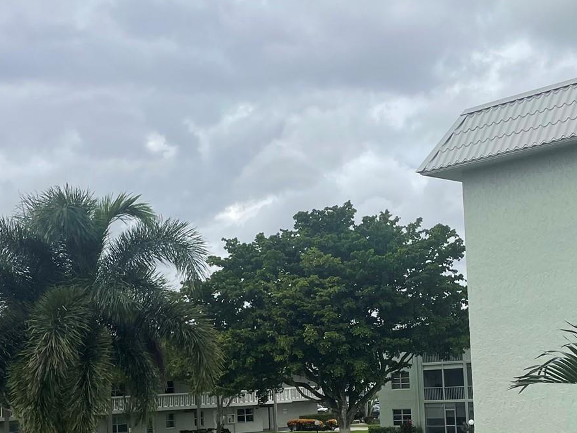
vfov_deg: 23.9
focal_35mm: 60
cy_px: 365
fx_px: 1001
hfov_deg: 32.0
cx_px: 367
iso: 32
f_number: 1.6
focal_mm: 4.2
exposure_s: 1/3731
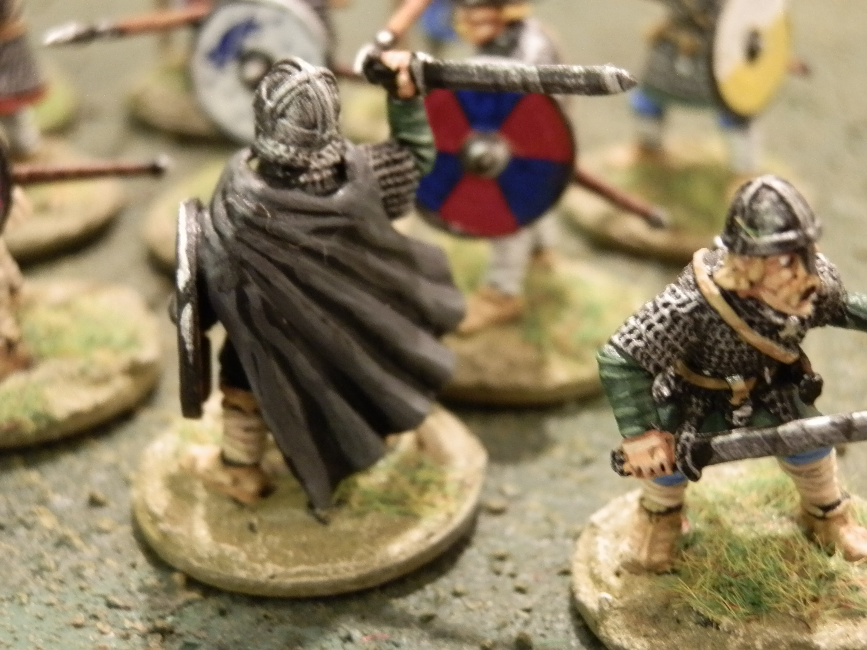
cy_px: 325
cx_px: 434
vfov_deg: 24.0
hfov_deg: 31.7
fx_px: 1528
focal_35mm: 61
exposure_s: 1/5
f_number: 3.7
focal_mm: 10.99
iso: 400
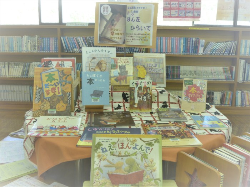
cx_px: 125
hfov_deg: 52.6
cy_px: 94
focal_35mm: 35
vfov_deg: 40.7
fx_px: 253
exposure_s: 1/30
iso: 100
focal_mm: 6.3
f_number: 3.5
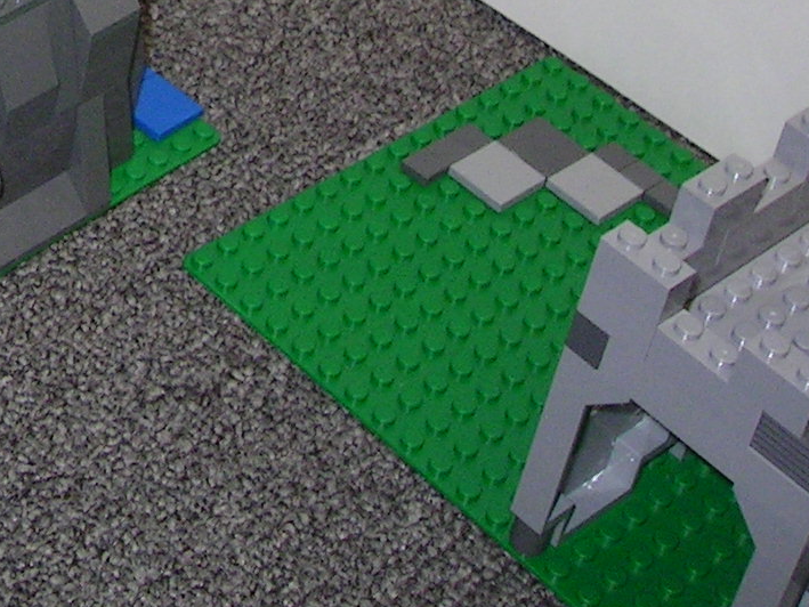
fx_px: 2431
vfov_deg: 13.6
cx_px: -296
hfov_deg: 17.5
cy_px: -248
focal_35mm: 104
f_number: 4.8
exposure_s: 1/30
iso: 100
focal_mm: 5.6
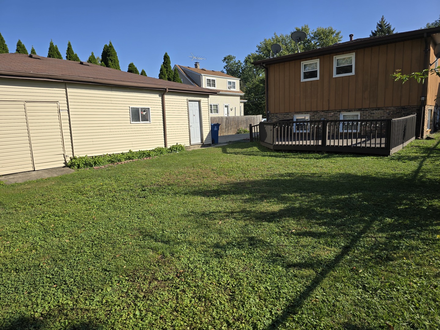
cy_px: 165
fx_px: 292
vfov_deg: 58.9
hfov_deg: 73.9
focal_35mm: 23
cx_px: 220
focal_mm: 6.3
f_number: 1.7
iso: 12
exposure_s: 1/801
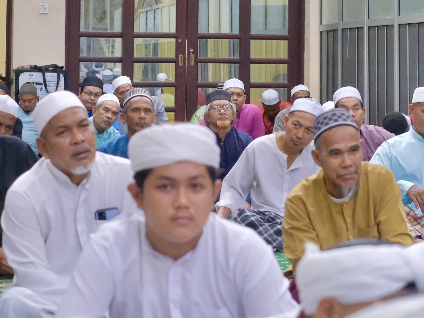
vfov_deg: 14.2
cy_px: 44
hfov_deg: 19.1
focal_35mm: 103
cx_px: 233
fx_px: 1261
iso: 6400
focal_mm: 35
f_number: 2.5
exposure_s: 1/420
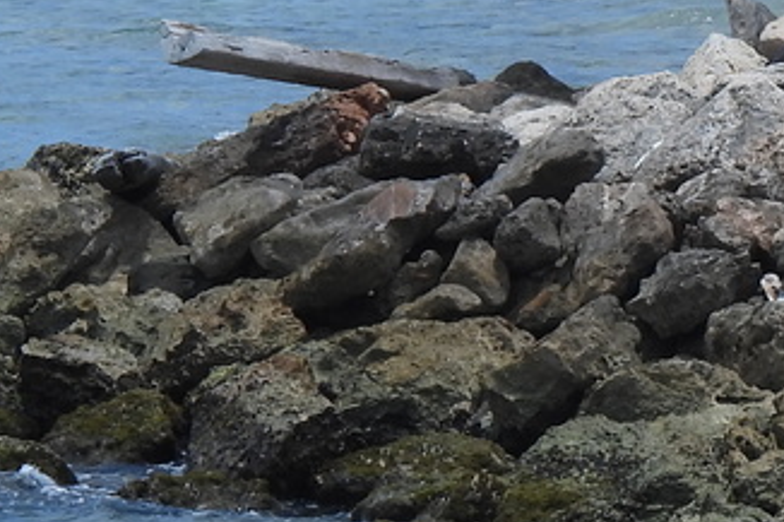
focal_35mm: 1634
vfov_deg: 0.8
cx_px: 887
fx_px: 35565
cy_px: -2
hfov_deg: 1.3
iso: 100
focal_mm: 71.4
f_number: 5
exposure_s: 1/800
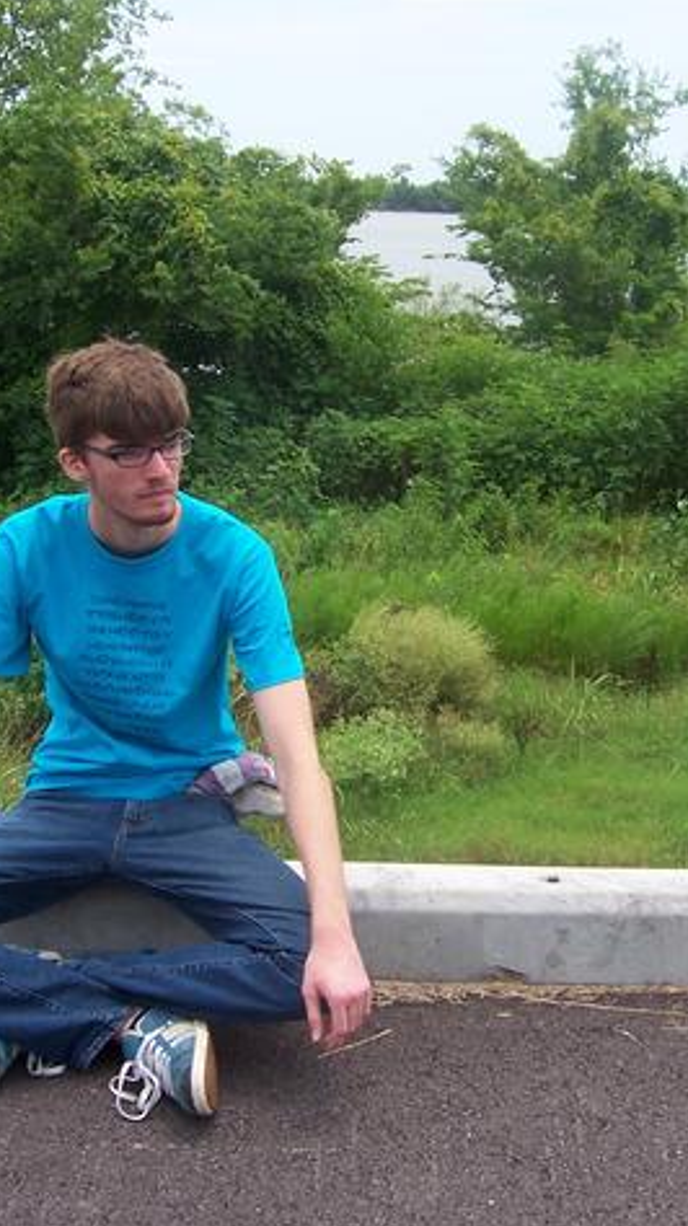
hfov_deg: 22.6
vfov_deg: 39.2
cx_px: 360
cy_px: 613
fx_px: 1722
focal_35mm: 53
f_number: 4.8
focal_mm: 6
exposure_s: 1/350
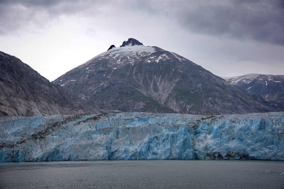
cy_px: 94
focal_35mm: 52
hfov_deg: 38.2
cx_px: 142
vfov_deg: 26.0
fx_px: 410
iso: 100
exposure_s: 1/125
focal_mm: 52
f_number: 5.6
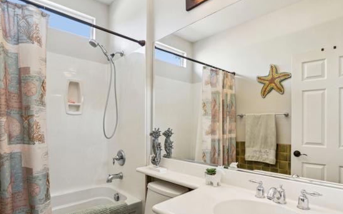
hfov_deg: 87.8
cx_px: 186
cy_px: 127
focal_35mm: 19
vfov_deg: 61.7
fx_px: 178
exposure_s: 1/13
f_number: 8
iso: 400
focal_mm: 16
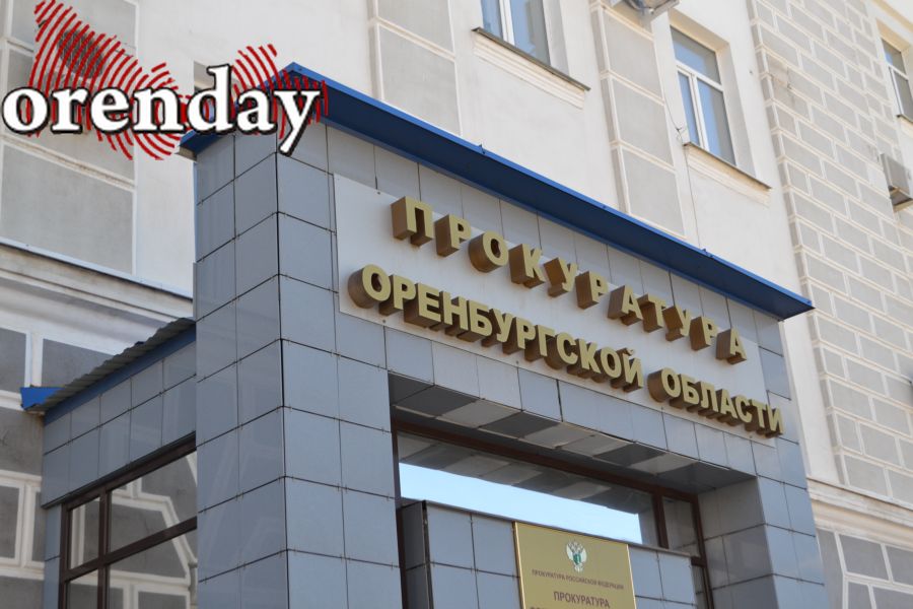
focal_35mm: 52
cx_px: 456
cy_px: 304
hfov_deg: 37.9
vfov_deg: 25.8
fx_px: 1331
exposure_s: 1/125
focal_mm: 35
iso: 125
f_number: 5.6
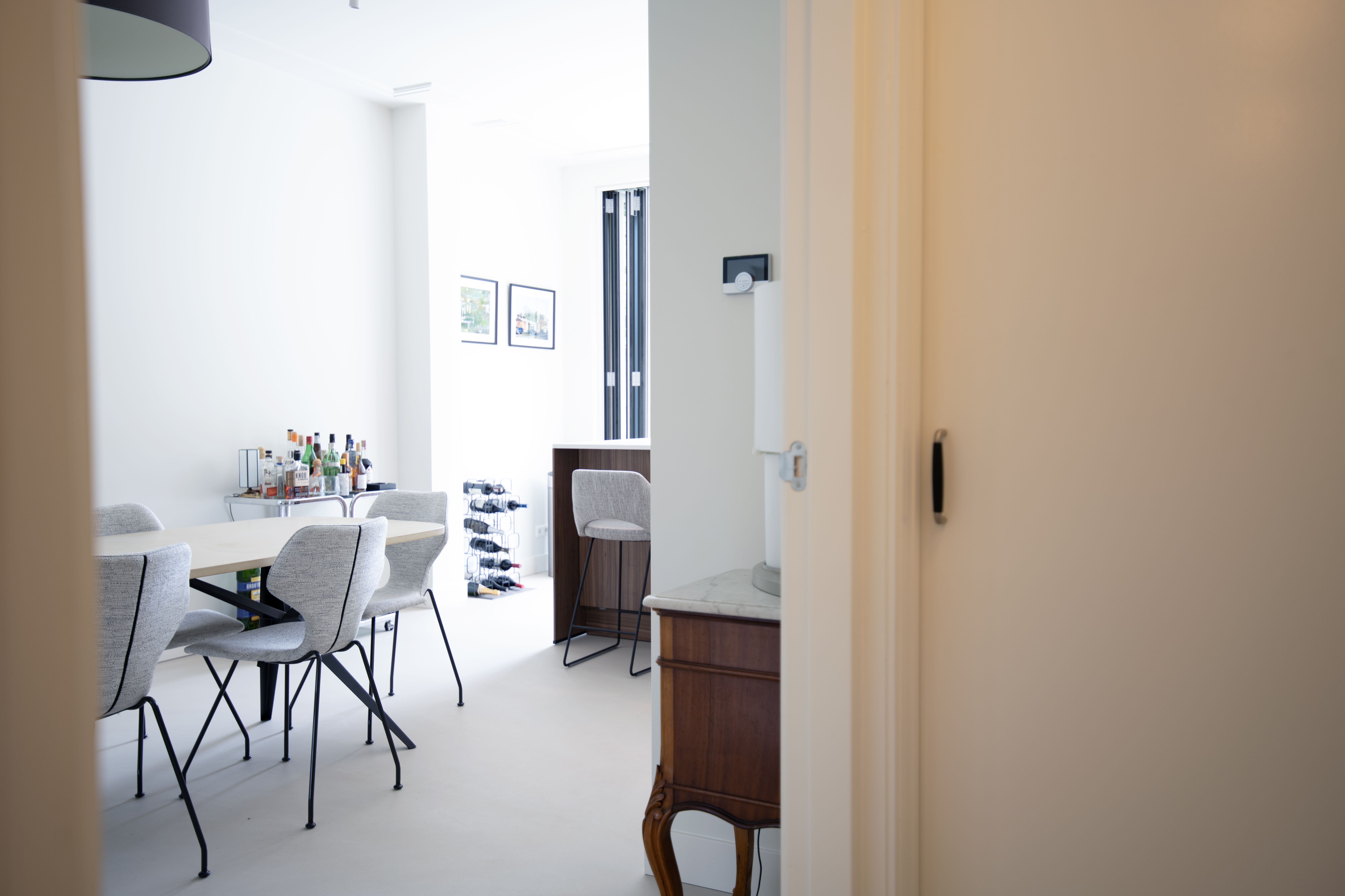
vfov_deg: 43.6
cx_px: 672
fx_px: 1121
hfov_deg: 61.9
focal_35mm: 30
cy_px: 448
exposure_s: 1/15
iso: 100
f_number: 2.8
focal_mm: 30
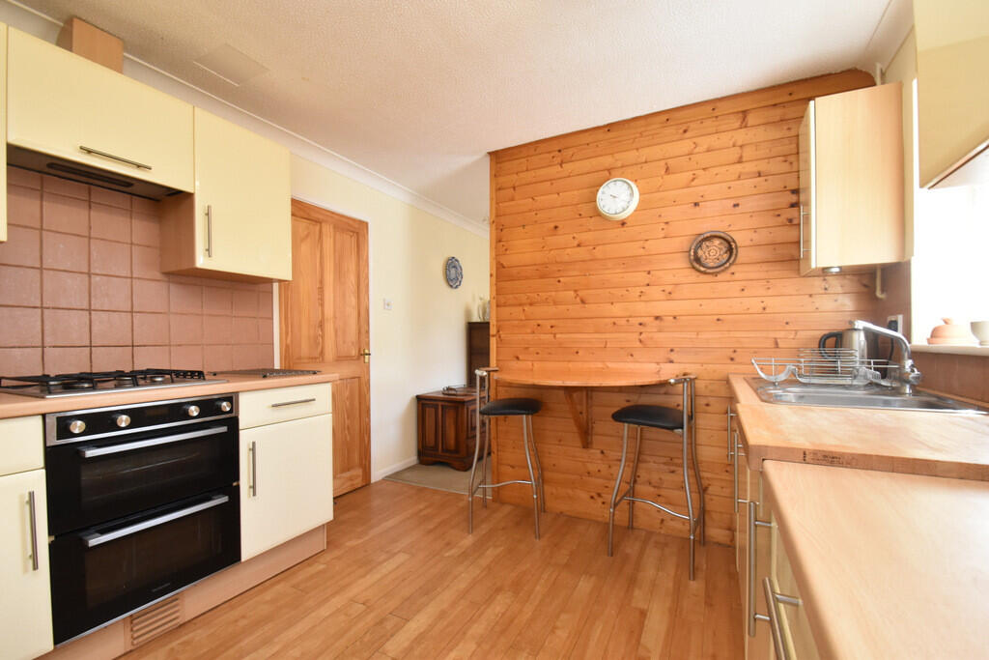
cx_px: 494
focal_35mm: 15
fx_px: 412
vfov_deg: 77.3
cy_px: 330
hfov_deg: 100.4
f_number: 9
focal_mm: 10
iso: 1600
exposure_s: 1/60
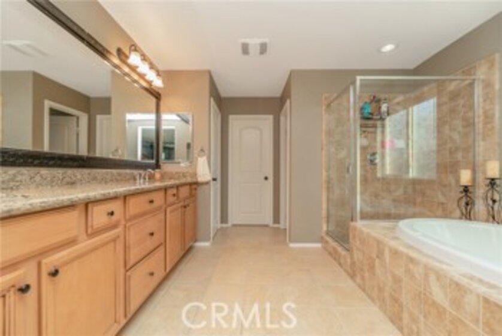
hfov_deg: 100.4
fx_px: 209
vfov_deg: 77.4
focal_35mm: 15
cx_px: 251
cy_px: 168
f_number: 4
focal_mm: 10
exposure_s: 1/60
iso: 200
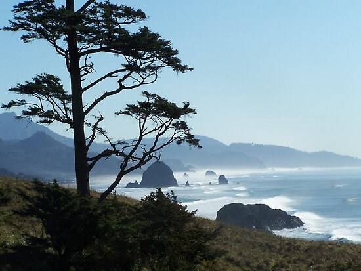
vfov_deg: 11.6
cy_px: 136
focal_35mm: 128
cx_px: 180
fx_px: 1335
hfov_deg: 15.4
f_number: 6.3
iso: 80
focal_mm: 21.2
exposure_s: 1/750
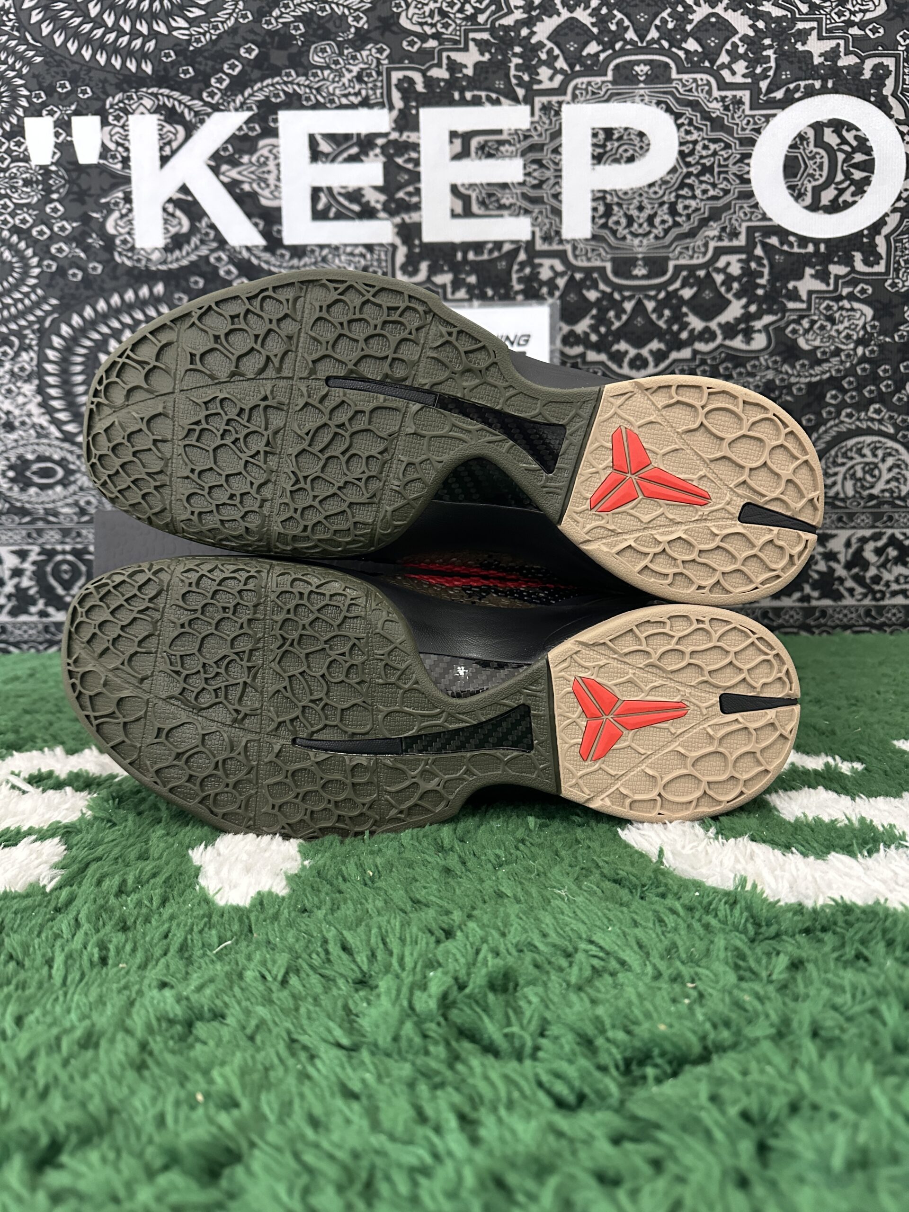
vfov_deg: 71.6
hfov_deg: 56.8
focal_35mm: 24
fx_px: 840
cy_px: 606
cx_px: 454
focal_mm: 6.86
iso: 640
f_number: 1.78
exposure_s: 1/50
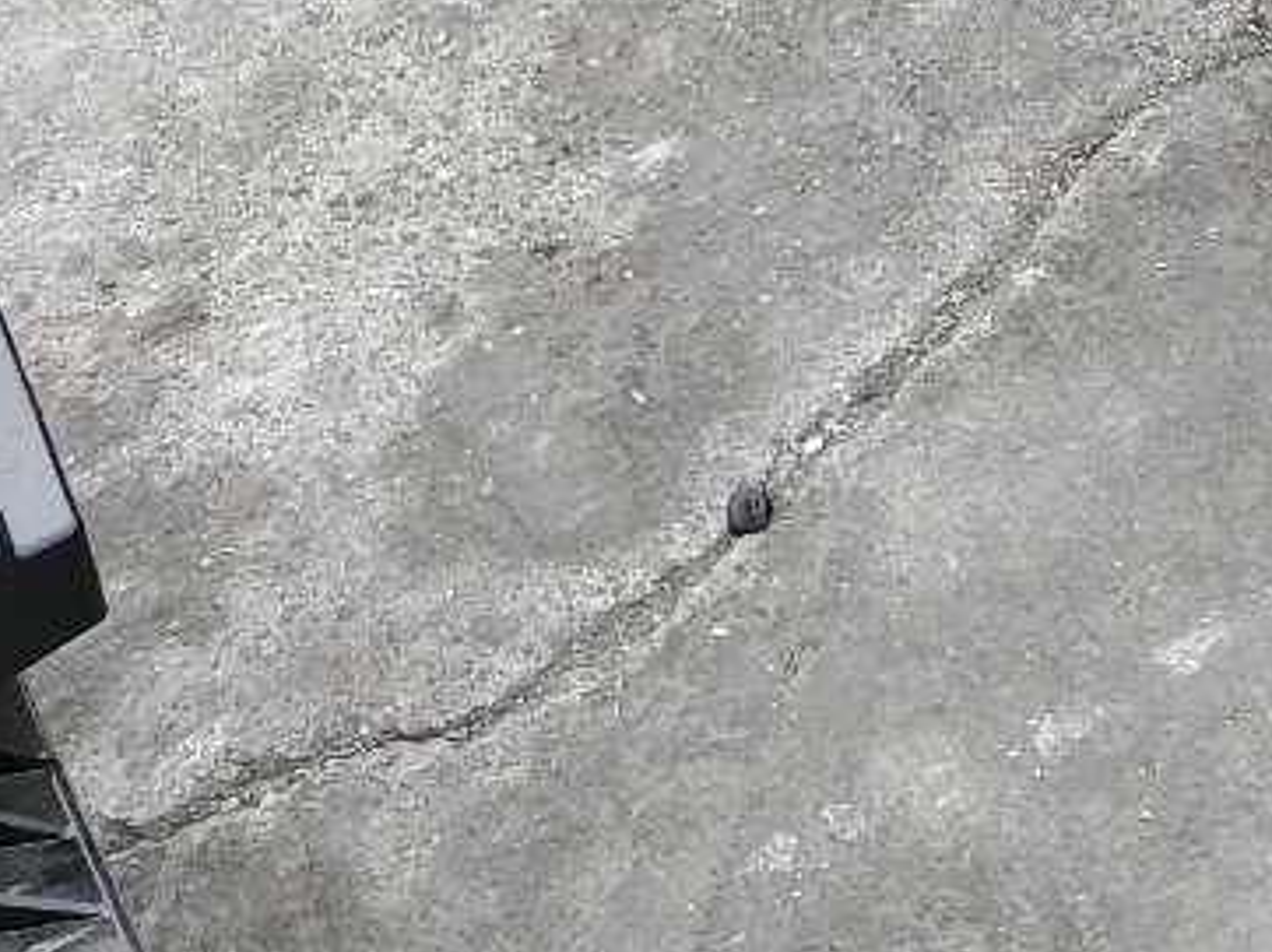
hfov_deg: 14.8
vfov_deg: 11.6
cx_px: 2347
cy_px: -956
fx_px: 4223
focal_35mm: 115
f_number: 1.5
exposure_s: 1/909
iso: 50
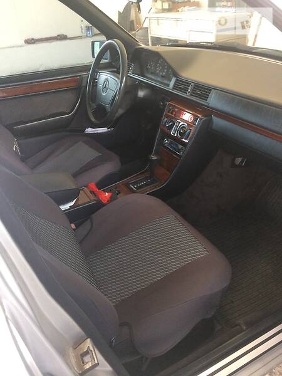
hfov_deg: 48.2
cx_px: 141
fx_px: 315
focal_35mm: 29
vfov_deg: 61.7
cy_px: 188
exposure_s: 1/33
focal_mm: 4.2
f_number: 2.2
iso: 160
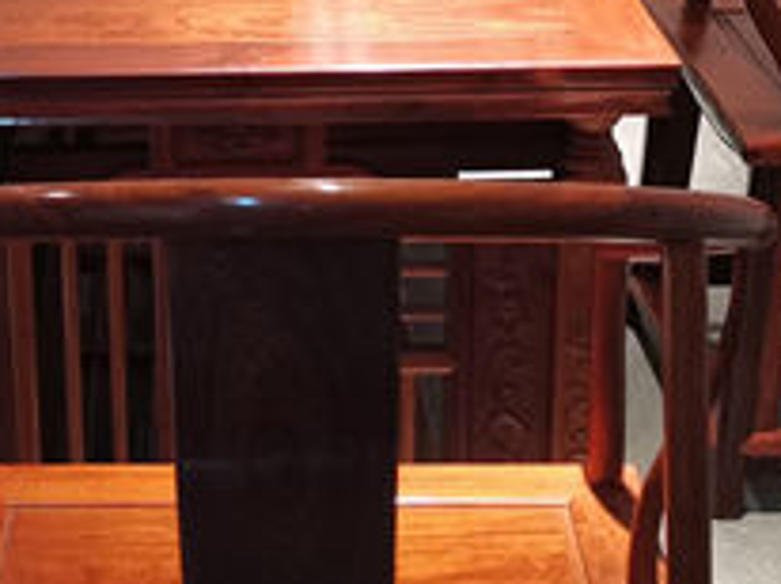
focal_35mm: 101
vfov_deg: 14.6
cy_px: 171
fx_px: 2276
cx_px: 171
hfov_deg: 19.3
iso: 320
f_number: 1.8
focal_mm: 5.58
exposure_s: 1/33.3
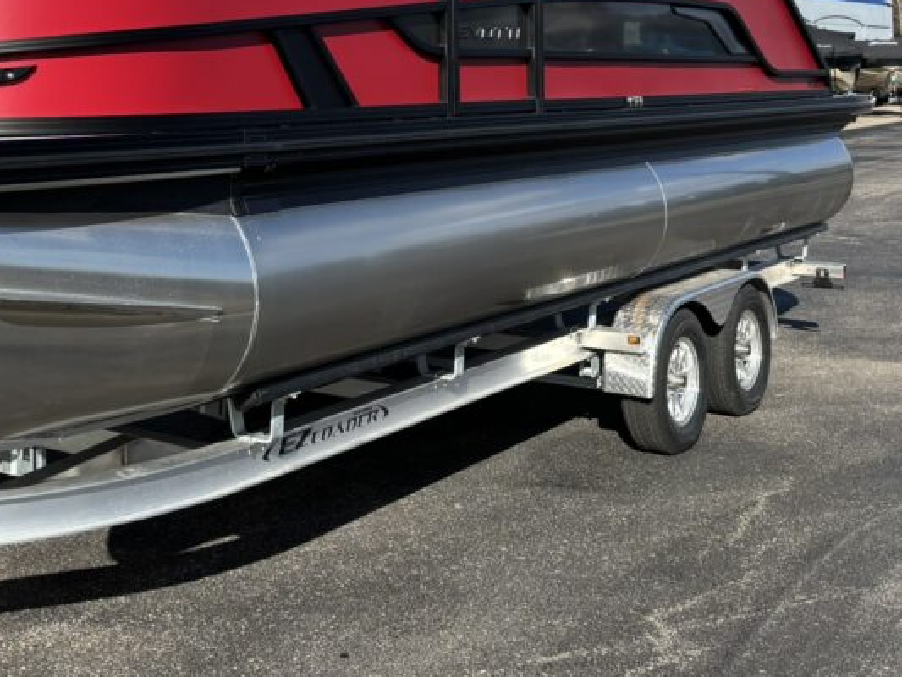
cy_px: 63
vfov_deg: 27.0
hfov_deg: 35.8
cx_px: 206
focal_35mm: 52
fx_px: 1355
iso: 50
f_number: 1.6
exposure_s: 1/3205
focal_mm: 5.96
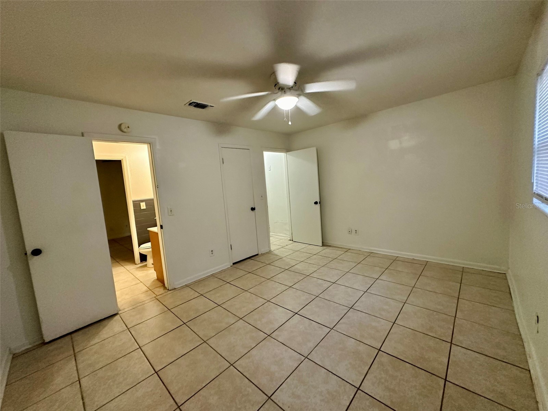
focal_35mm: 14
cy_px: 206
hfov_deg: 102.1
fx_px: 222
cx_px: 274
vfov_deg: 85.7
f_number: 2.2
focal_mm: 2.22
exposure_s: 1/60
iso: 400
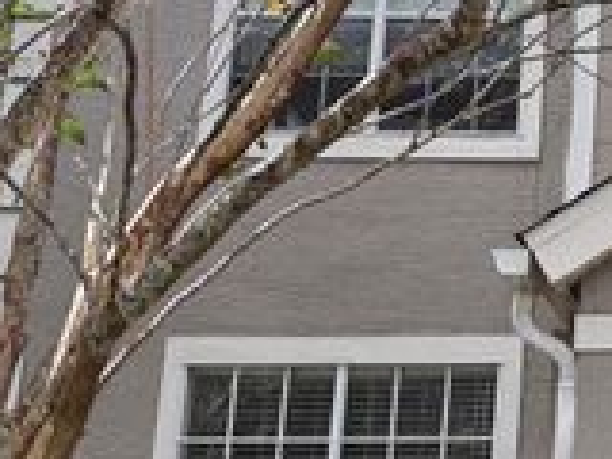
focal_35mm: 75
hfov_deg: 22.4
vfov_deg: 19.6
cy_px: 228
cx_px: 857
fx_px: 1326
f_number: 1.78
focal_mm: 6.76
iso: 100
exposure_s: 1/361
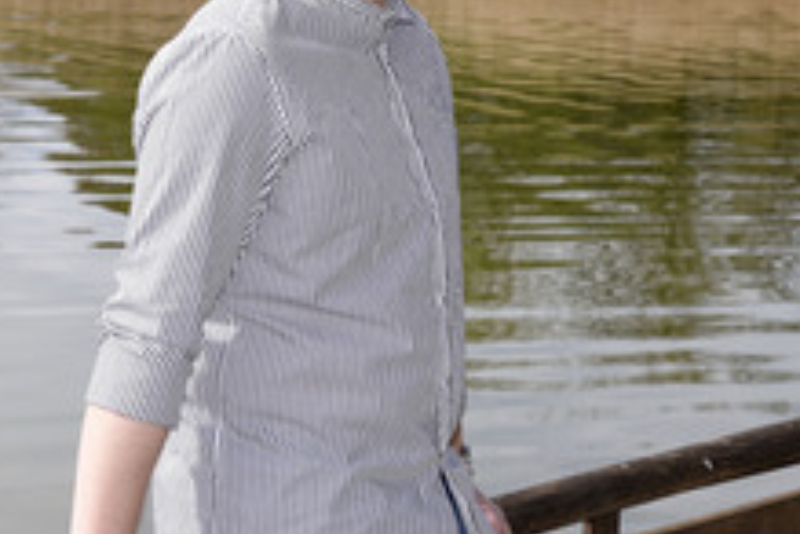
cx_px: 301
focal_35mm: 144
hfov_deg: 14.2
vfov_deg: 9.5
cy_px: 238
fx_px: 3200
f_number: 10
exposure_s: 1/160
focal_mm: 70
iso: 160
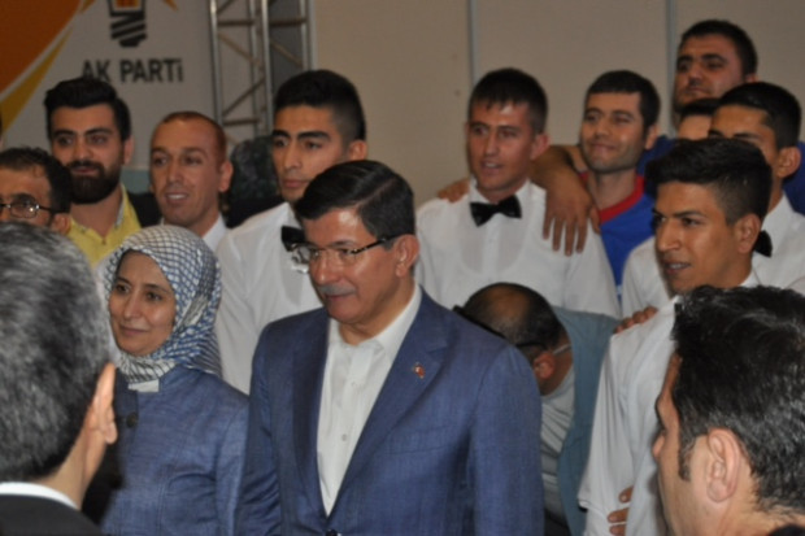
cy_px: 268
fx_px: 1844
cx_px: 402
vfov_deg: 16.5
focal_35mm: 82
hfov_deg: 24.6
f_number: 5.6
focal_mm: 55
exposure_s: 1/60
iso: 800
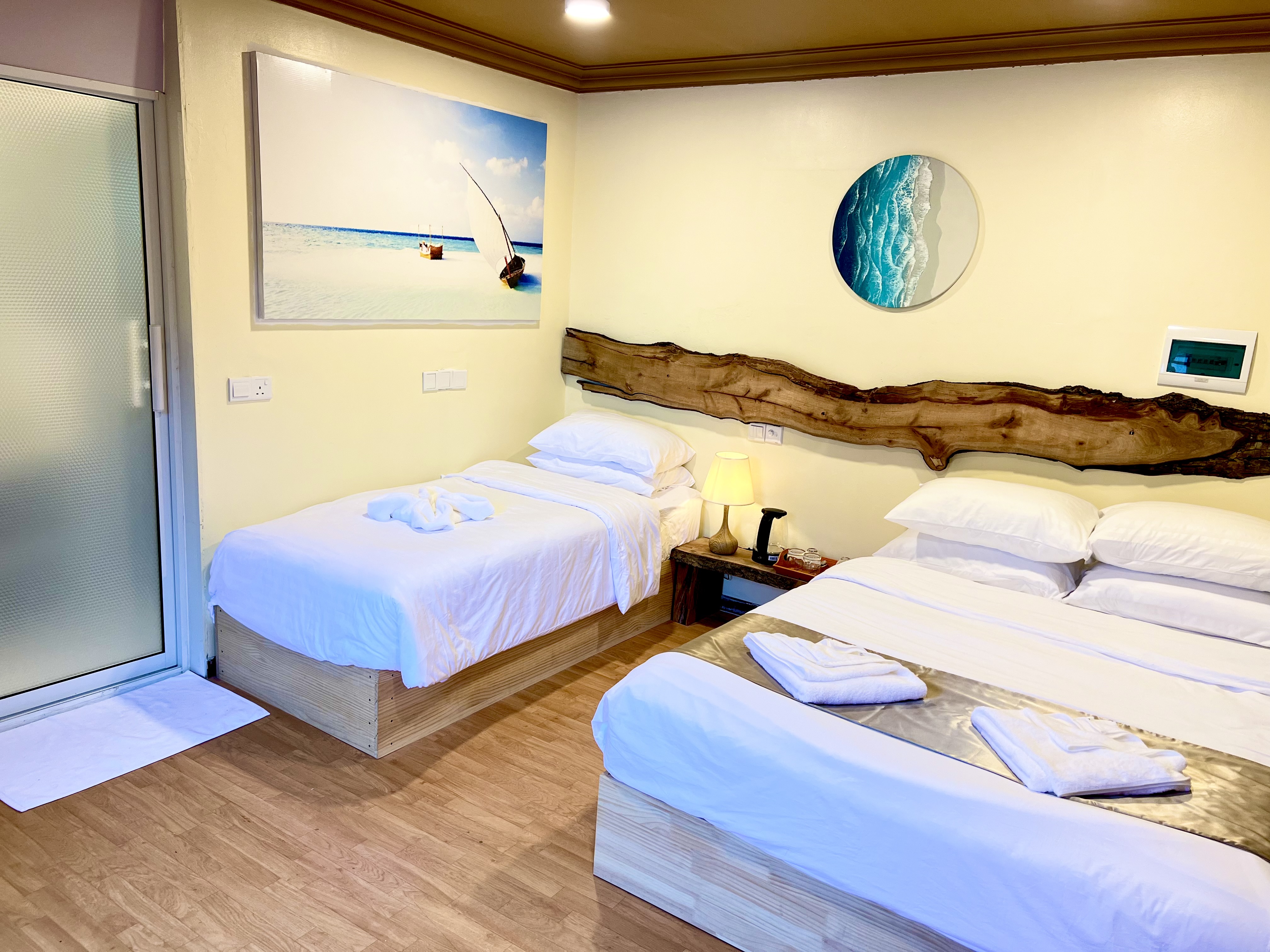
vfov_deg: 53.1
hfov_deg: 67.3
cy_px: 476
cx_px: 635
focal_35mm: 26
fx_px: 954
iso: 80
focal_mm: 5.7
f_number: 1.5
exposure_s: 1/50
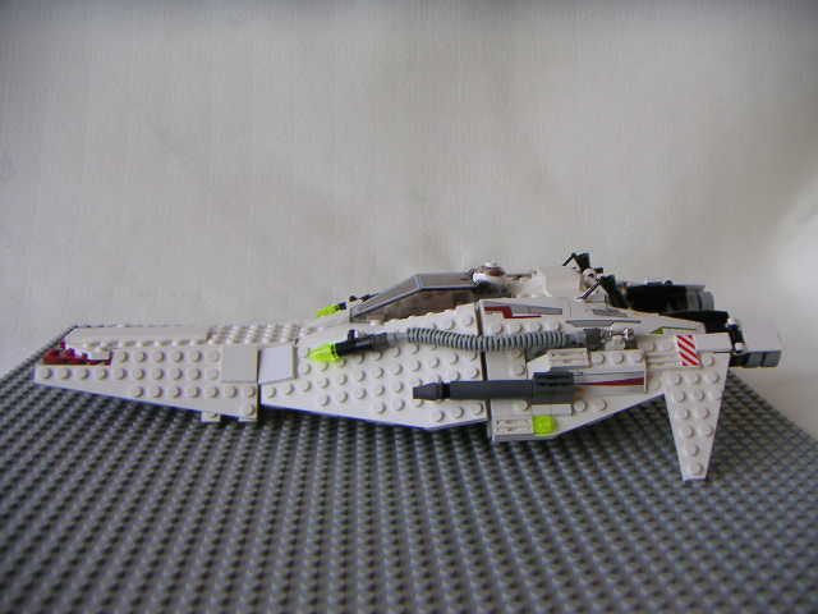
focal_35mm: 37
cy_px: 307
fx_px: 874
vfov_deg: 38.7
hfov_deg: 50.1
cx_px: 409
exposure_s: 1/90
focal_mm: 4.8
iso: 64
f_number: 2.8
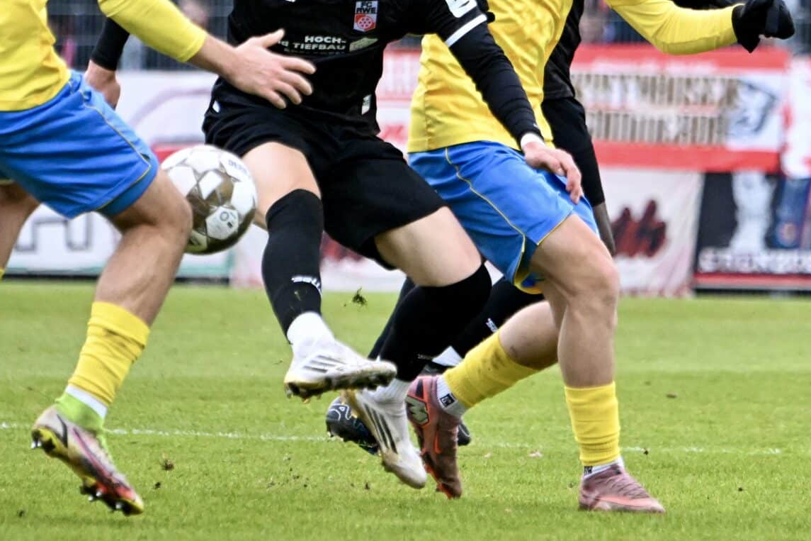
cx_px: 425
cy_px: 81
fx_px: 11284
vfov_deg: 2.7
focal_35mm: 501
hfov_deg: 4.1
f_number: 5.6
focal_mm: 280
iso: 7200
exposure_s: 1/1600
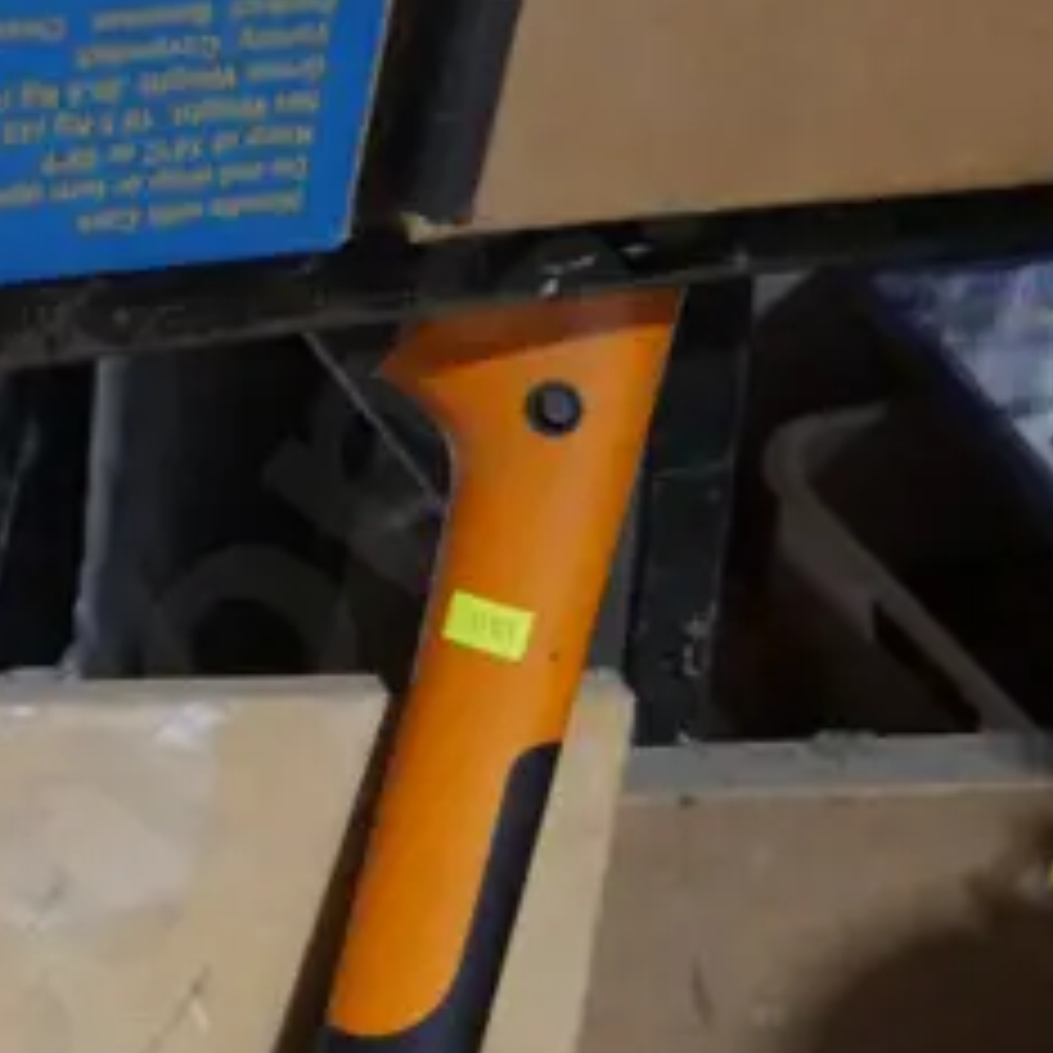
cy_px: 1188
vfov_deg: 14.6
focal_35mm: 116
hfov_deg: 14.6
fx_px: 3992
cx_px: -155
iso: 800
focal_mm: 15
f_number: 3.6
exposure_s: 1/60
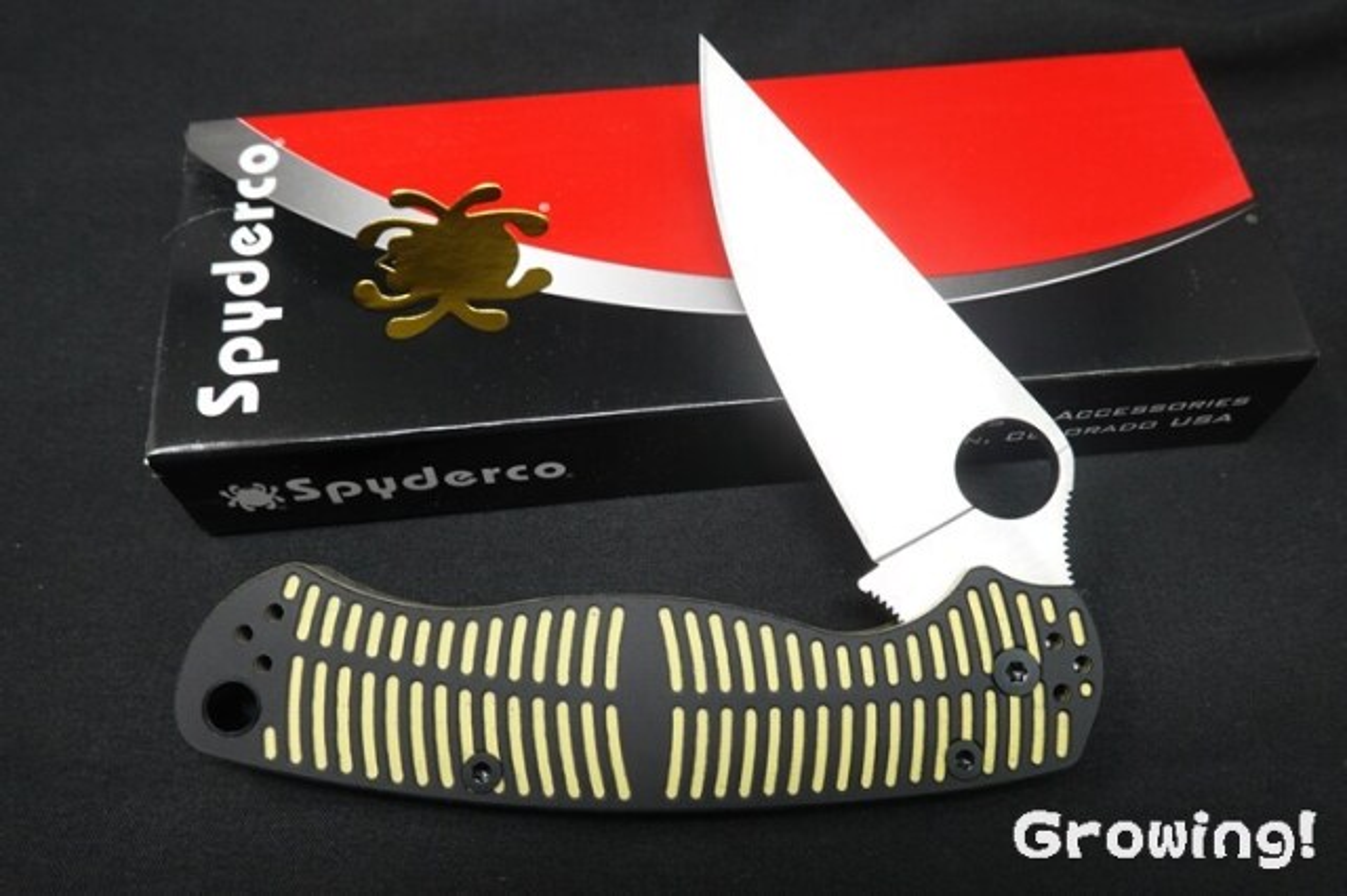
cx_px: 674
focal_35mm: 30
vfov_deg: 43.6
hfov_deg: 62.0
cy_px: 448
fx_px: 1122
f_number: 6.3
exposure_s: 1/30
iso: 400
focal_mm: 11.06
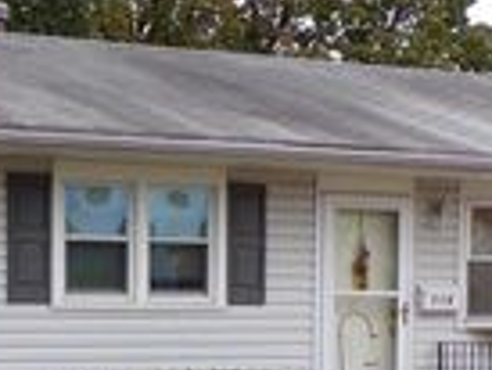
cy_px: 436
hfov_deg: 16.7
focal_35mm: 117
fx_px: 1664
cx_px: 101
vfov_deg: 12.4
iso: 80
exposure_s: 1/180
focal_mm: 5.8
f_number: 4.6
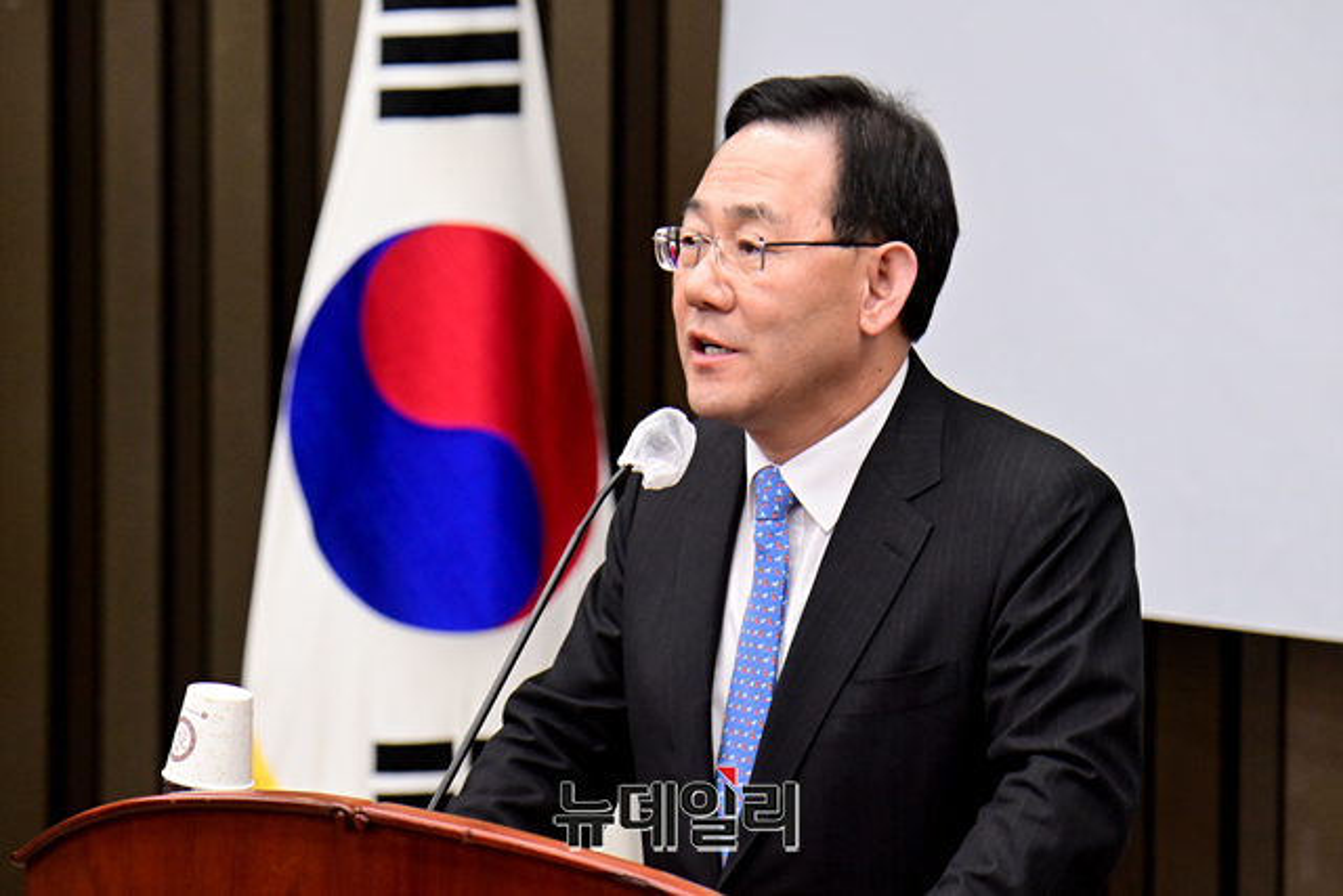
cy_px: 448
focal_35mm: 220
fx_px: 8209
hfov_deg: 9.4
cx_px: 672
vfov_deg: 6.2
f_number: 6.3
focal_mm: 220
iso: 5000
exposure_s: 1/320
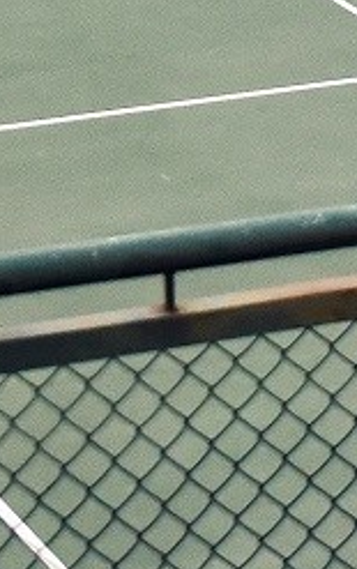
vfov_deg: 8.1
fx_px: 3849
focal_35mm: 248
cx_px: 398
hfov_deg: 5.3
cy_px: -475
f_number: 2.8
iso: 1250
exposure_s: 1/2000
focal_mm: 40
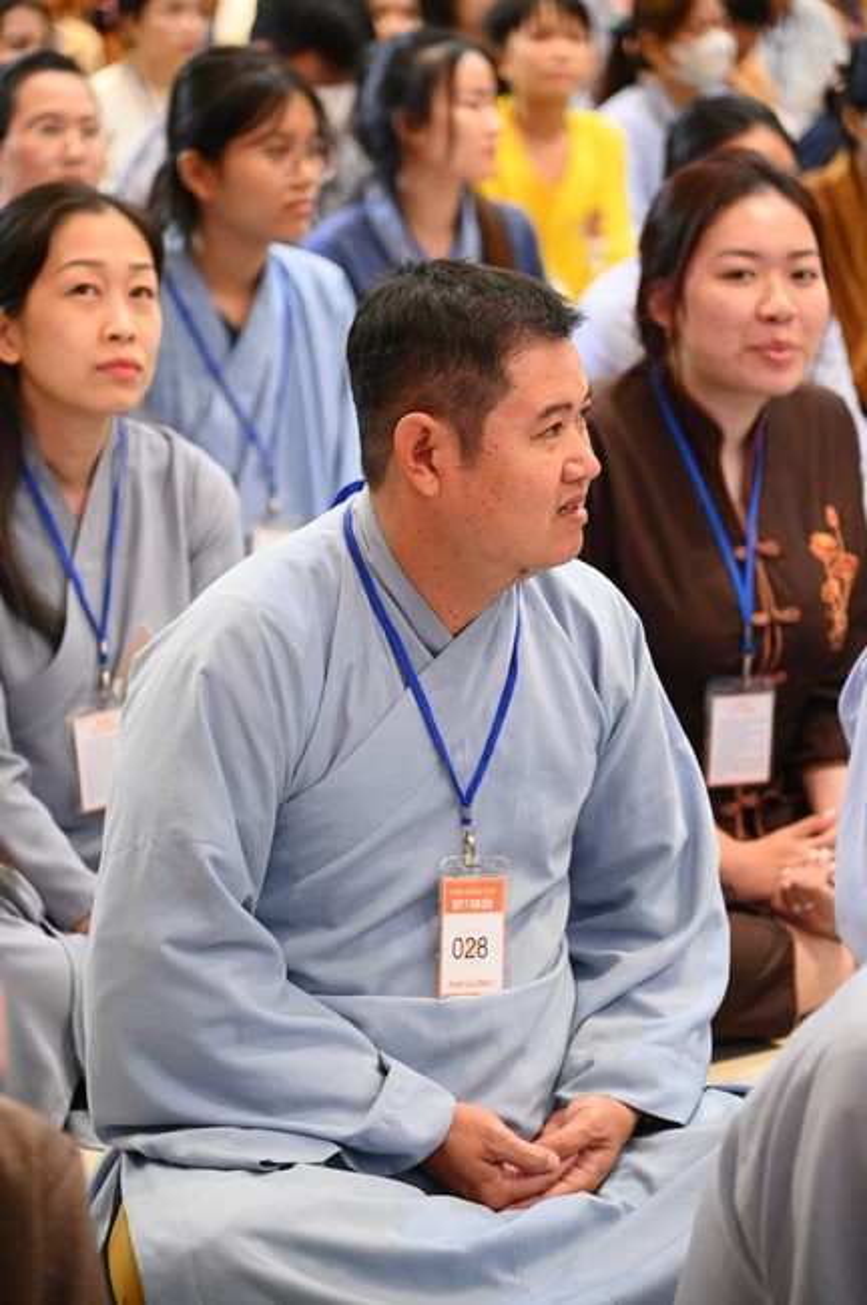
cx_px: 434
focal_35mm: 105
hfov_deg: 13.0
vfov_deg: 19.5
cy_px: 652
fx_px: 3801
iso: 6400
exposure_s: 1/125
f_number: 4
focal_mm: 105
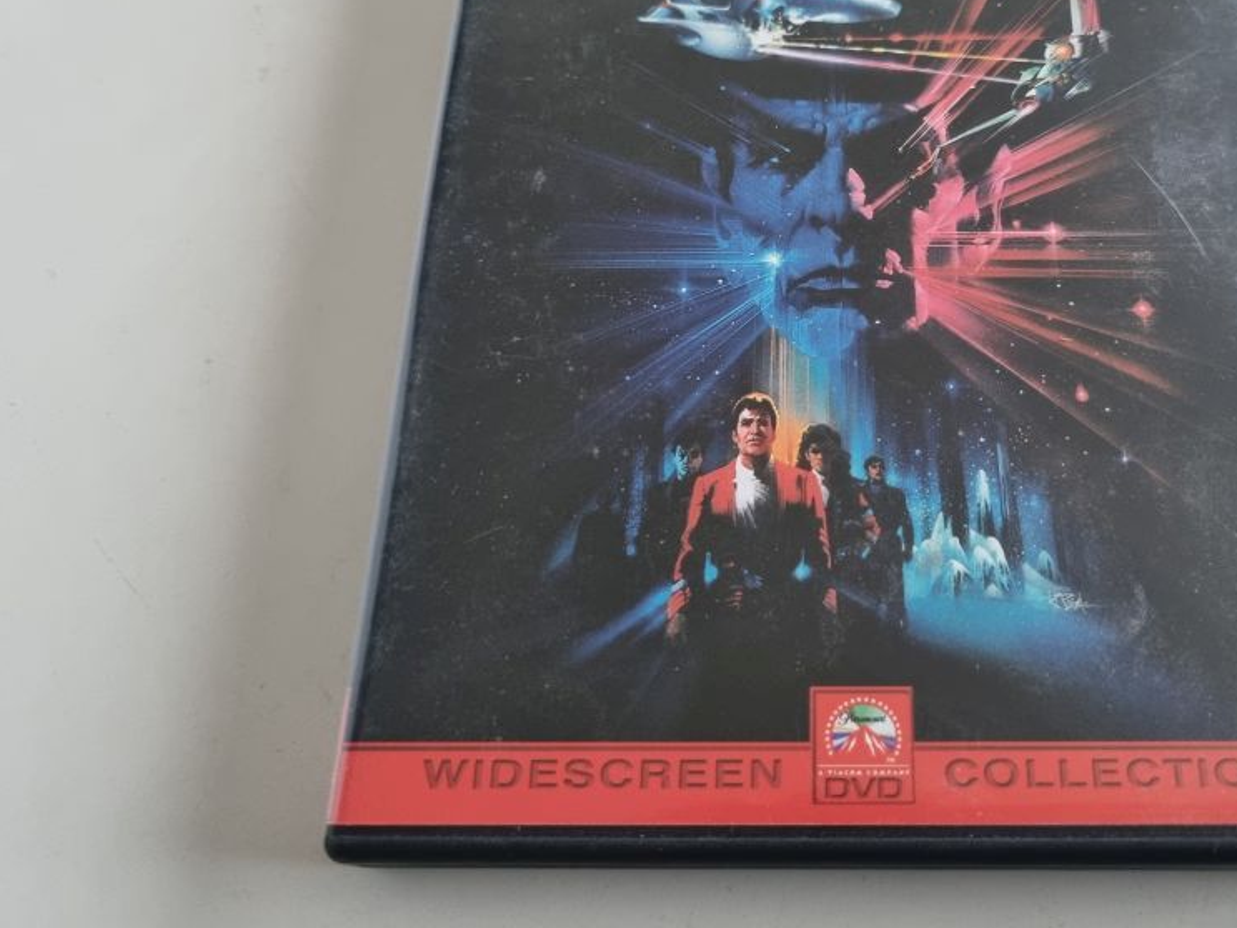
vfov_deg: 40.2
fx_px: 1251
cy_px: 313
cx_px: 829
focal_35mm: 35
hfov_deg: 51.6
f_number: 1.8
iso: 640
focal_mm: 5.4
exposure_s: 1/25
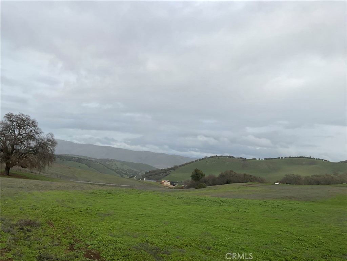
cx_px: 174
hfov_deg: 61.7
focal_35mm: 29
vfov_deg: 48.2
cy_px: 130
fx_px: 291
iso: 16
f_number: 1.8
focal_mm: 3
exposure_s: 1/1342
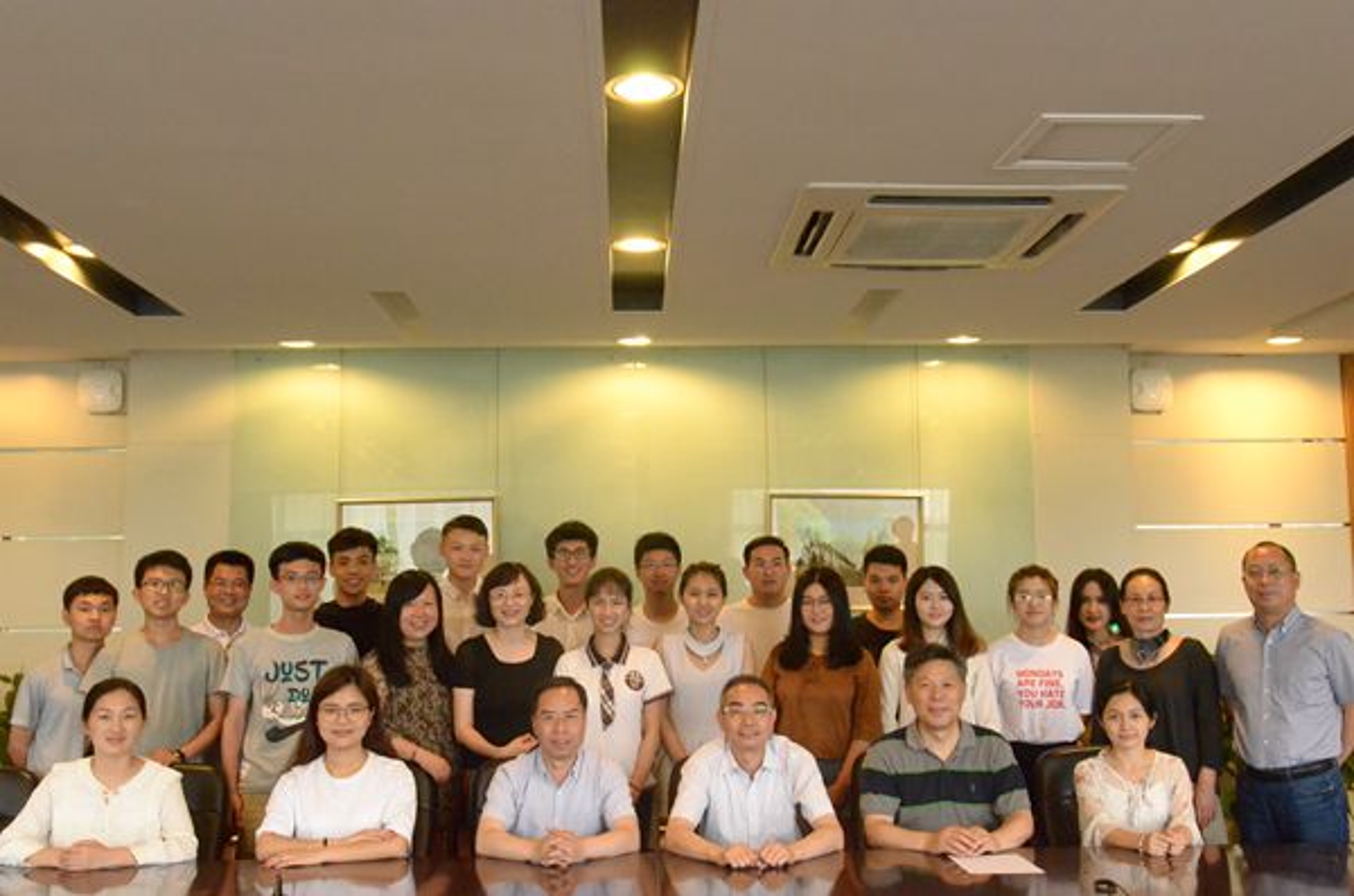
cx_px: 677
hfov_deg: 53.2
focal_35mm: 36
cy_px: 448
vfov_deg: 36.7
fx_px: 1351
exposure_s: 1/160
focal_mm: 24
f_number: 6.3
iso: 6400
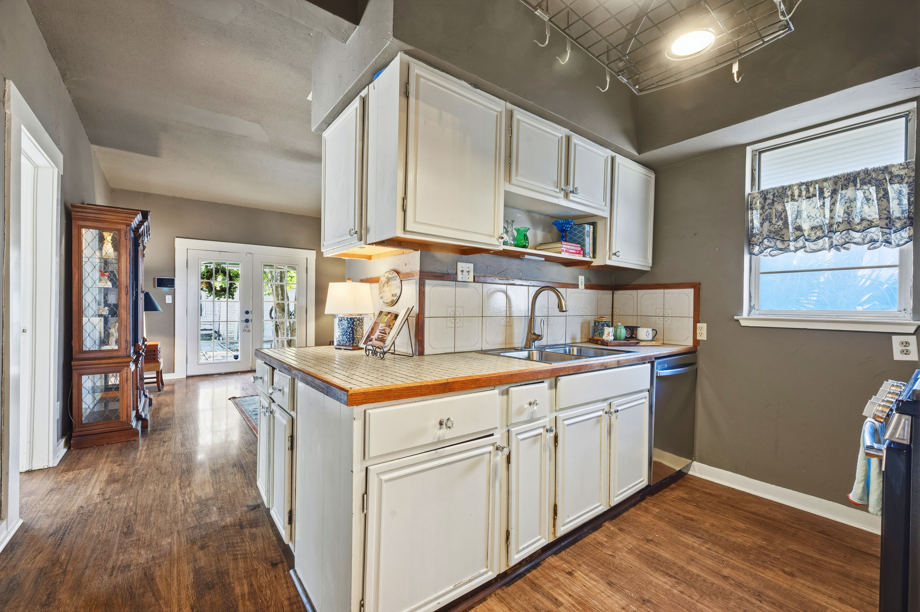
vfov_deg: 77.3
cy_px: 306
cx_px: 460
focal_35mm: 15
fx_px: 383
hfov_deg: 100.4
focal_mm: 15
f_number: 10
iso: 400
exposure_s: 1/10
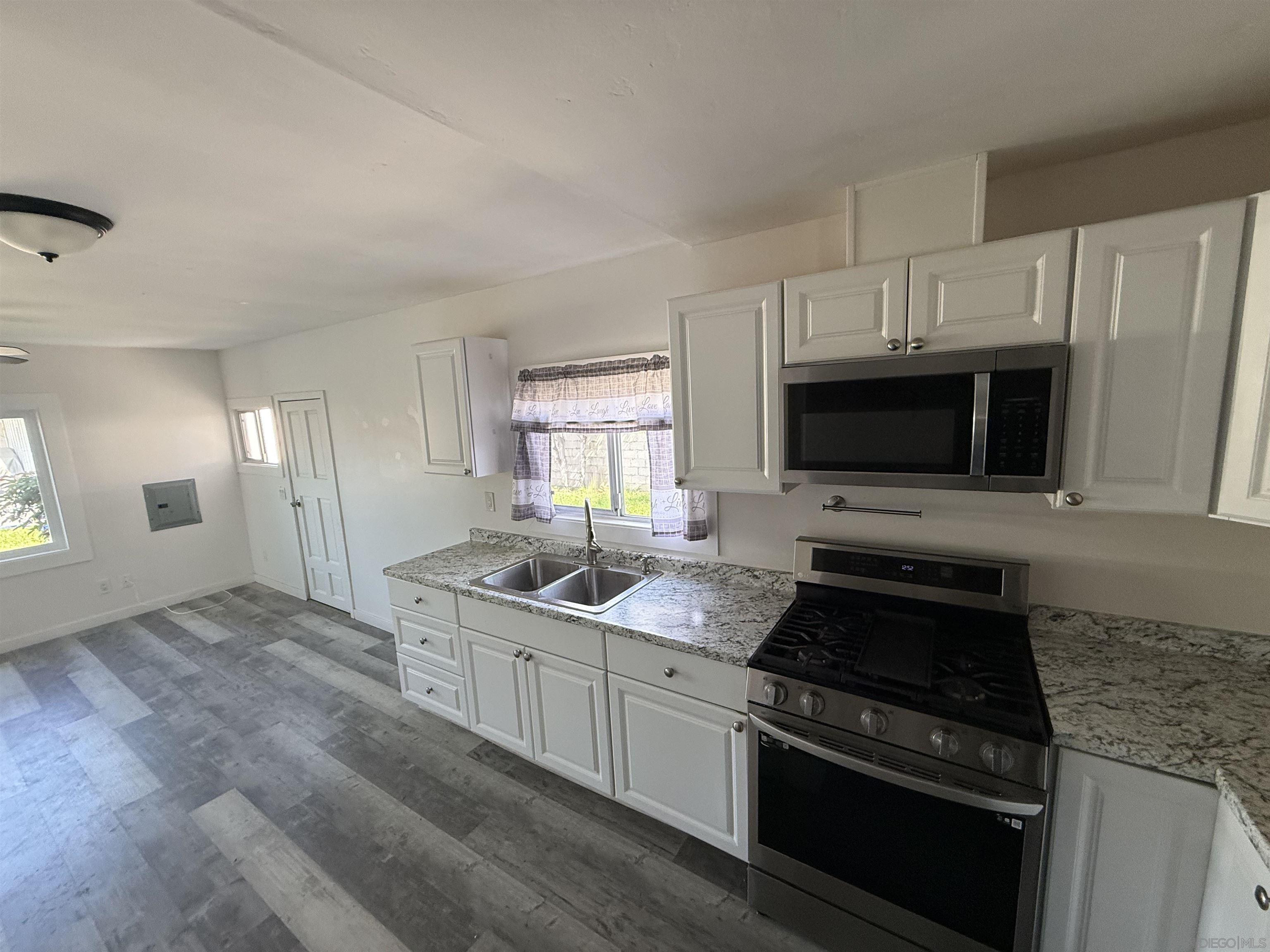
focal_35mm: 14
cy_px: 476
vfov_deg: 85.7
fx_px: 514
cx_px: 635
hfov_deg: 102.1
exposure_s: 1/99
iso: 200
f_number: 2.2
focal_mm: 2.22
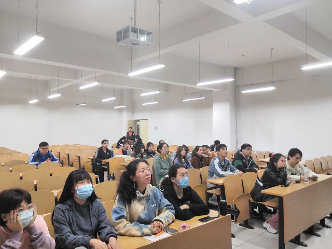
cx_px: 166
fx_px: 259
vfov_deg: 51.4
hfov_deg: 65.3
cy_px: 124
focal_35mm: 27
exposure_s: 1/50
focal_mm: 3.95
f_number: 1.8
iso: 320
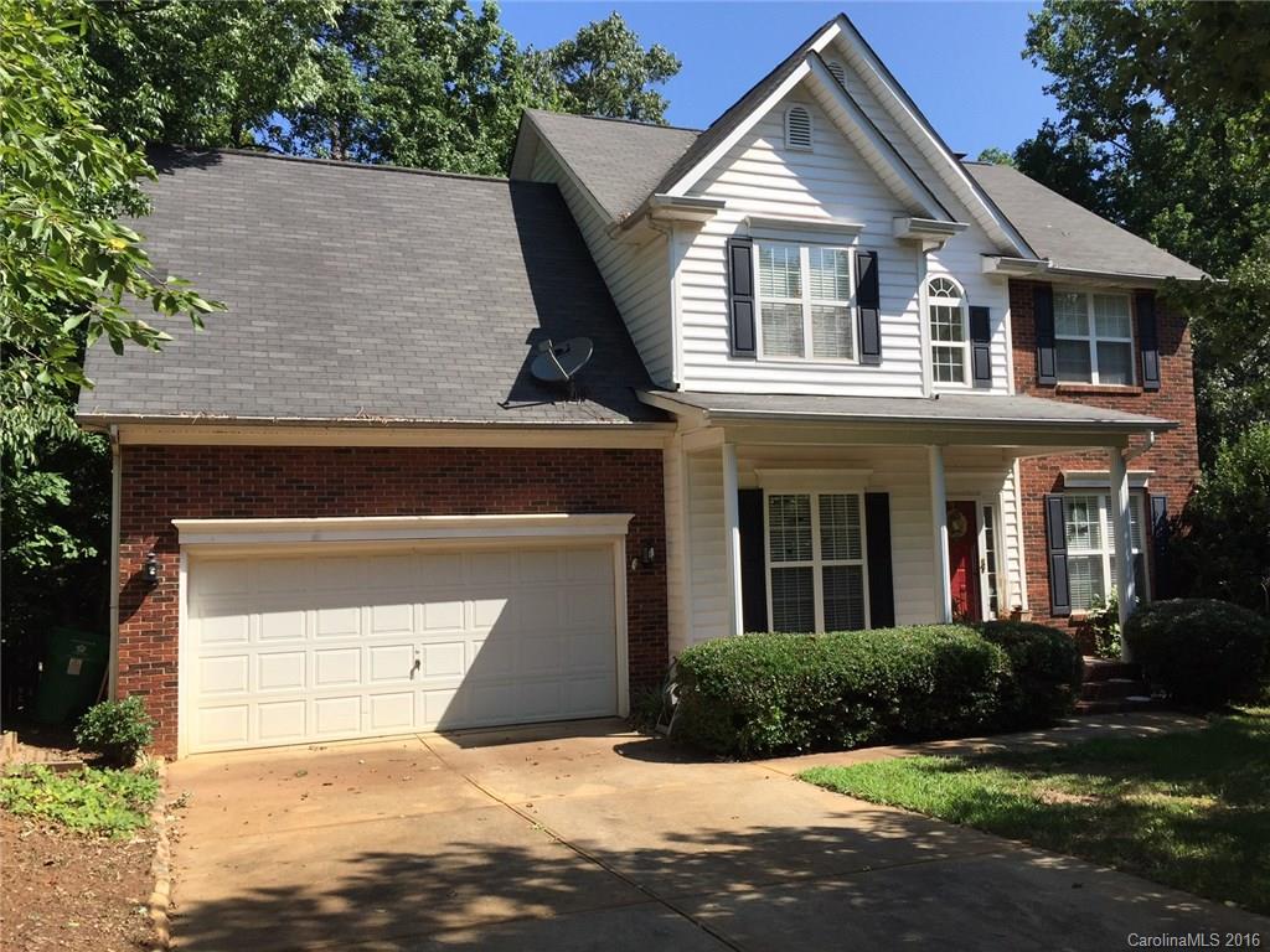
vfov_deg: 48.2
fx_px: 1064
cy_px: 476
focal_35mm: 29
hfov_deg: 61.7
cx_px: 635
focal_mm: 4.15
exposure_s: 1/1582
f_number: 2.2
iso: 32
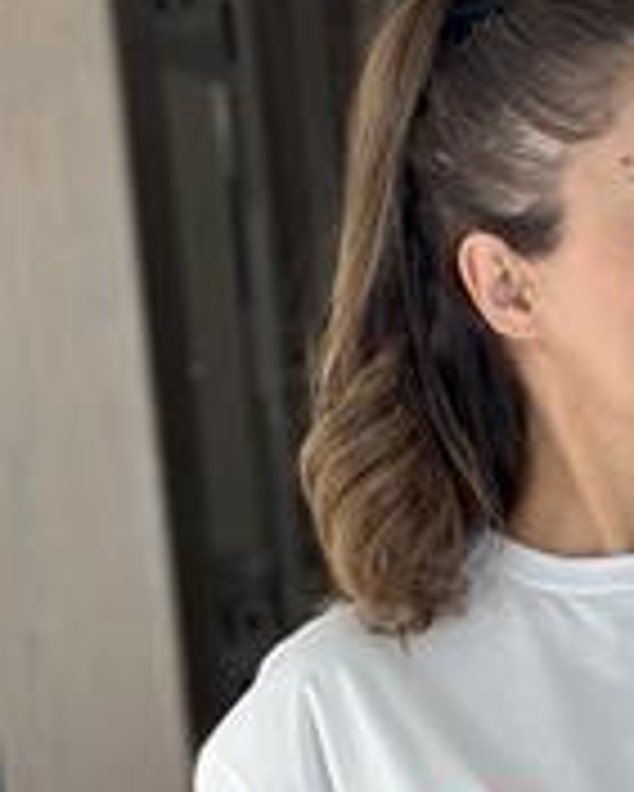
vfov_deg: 13.9
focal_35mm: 135
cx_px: 746
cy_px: 896
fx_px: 3164
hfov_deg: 11.2
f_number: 1.78
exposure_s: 1/366
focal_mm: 6.86
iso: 80
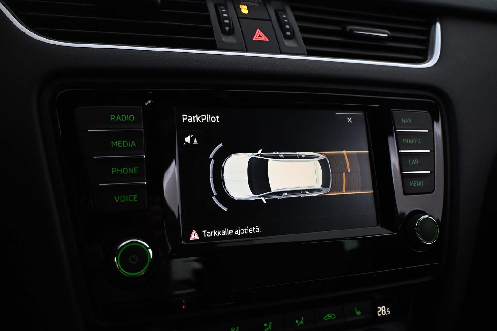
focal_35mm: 32
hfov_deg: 58.3
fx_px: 445
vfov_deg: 40.8
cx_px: 248
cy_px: 166
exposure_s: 1/100
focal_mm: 21.5
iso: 3200
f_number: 4
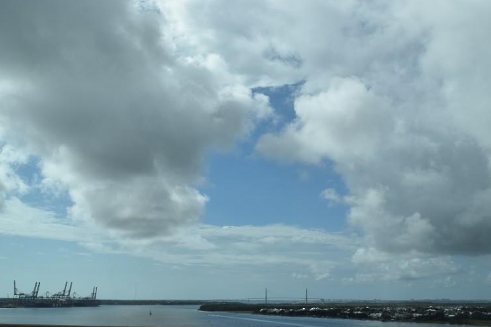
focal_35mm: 41
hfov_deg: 47.4
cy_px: 196
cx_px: 265
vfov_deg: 32.5
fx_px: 559
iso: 200
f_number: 11
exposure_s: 1/500
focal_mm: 20
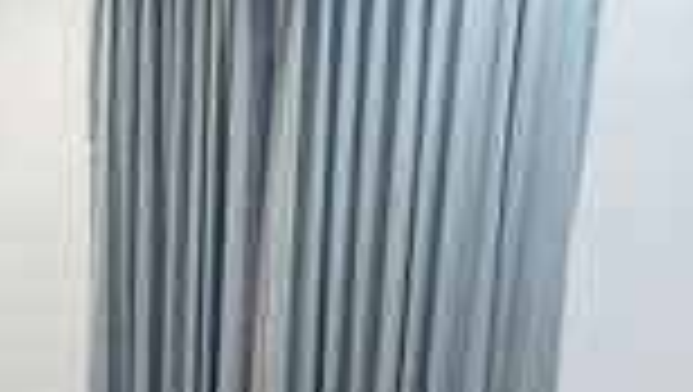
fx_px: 773
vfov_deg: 25.4
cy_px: 475
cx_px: 151
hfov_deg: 46.1
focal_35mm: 42
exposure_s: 1/50
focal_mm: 1.57
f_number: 1.8
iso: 160
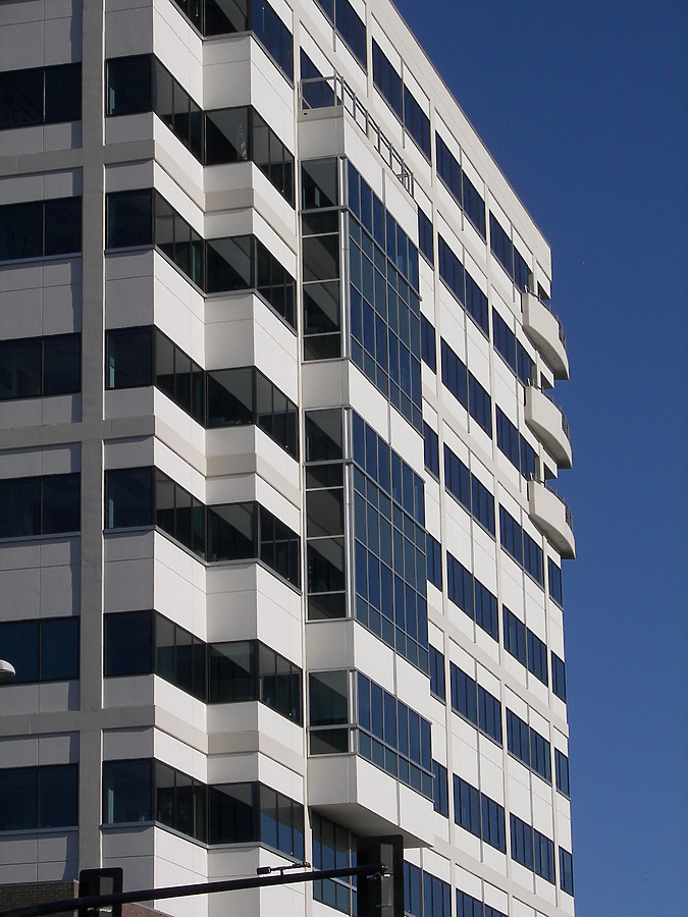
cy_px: 458
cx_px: 344
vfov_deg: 16.8
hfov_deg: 12.7
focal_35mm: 117
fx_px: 3101
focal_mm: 19.5
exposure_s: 1/800
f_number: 4.5
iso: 50
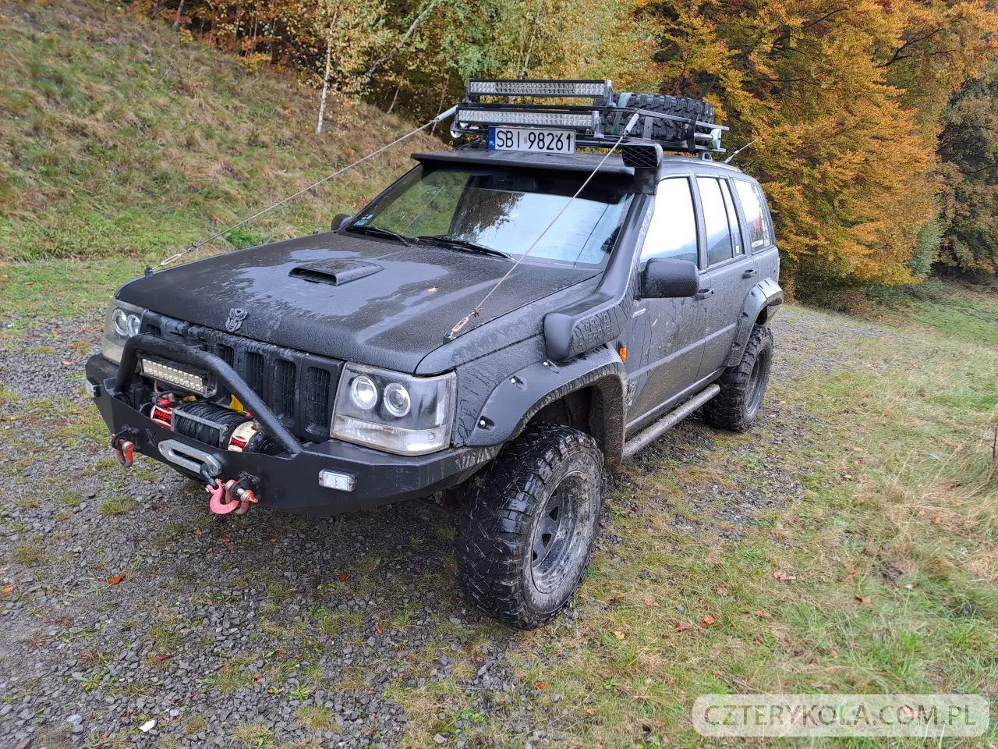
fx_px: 721
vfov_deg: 54.9
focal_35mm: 25
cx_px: 499
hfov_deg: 69.4
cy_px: 374
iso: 32
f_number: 1.8
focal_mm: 4.65
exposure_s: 1/50
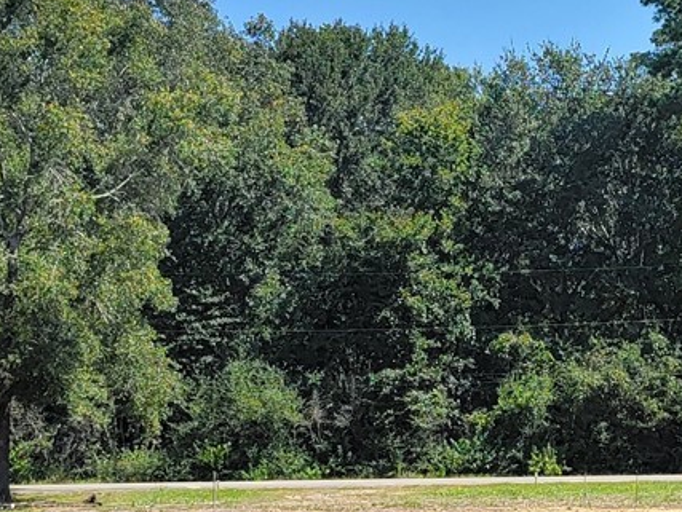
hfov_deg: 16.8
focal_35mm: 115
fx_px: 2268
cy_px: 281
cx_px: 652
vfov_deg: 12.9
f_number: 1.8
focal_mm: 6.7
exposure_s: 1/673
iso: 16
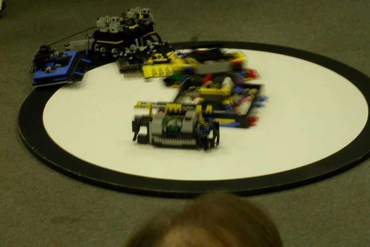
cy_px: 119
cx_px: 186
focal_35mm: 156
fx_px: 1603
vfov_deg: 8.8
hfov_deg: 13.2
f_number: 5
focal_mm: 30.8
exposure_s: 1/7.9
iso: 100
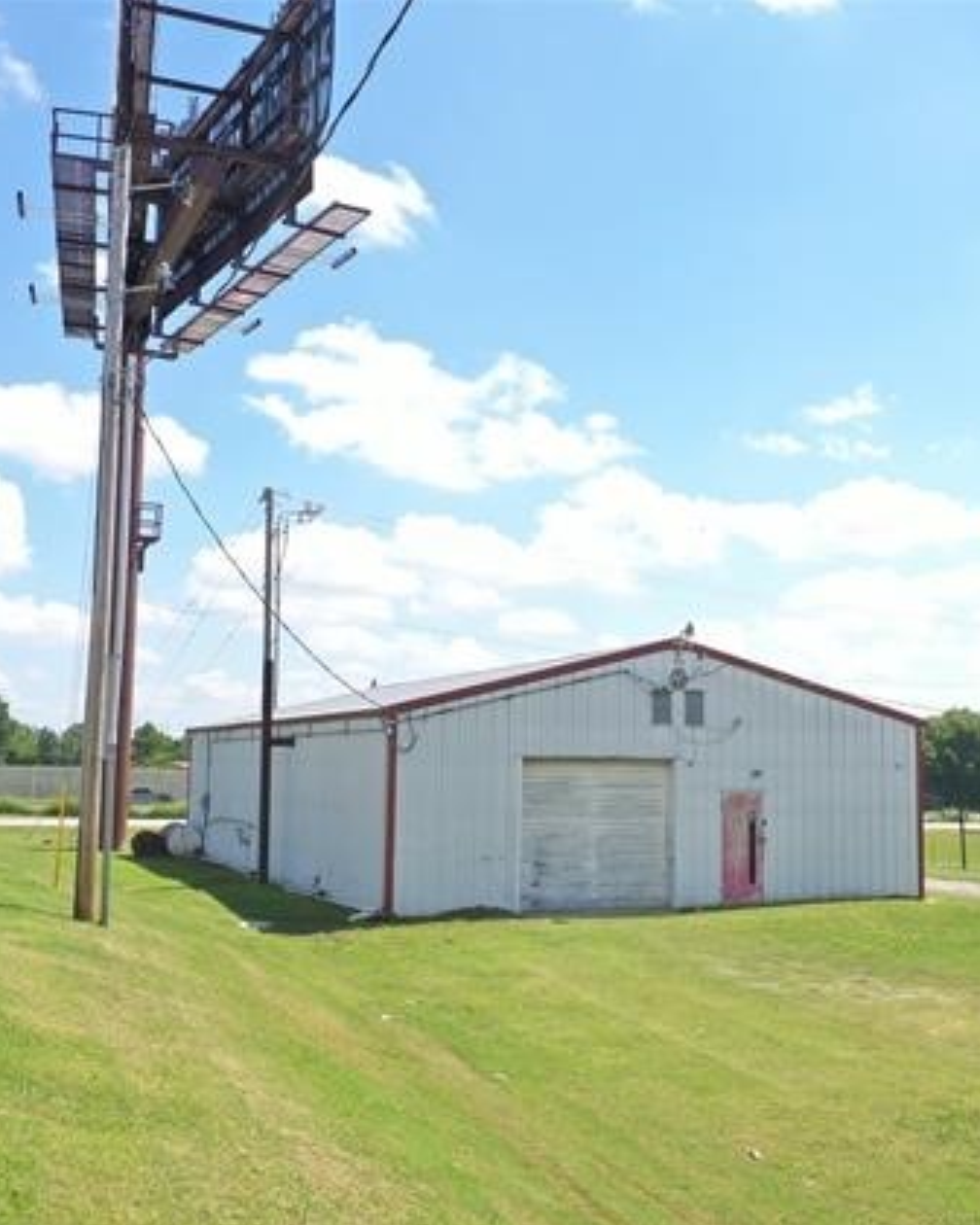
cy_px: 618
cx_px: 592
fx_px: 1450
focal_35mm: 40
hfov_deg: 37.2
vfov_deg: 45.8
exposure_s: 1/320
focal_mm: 10.26
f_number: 5.6
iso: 100
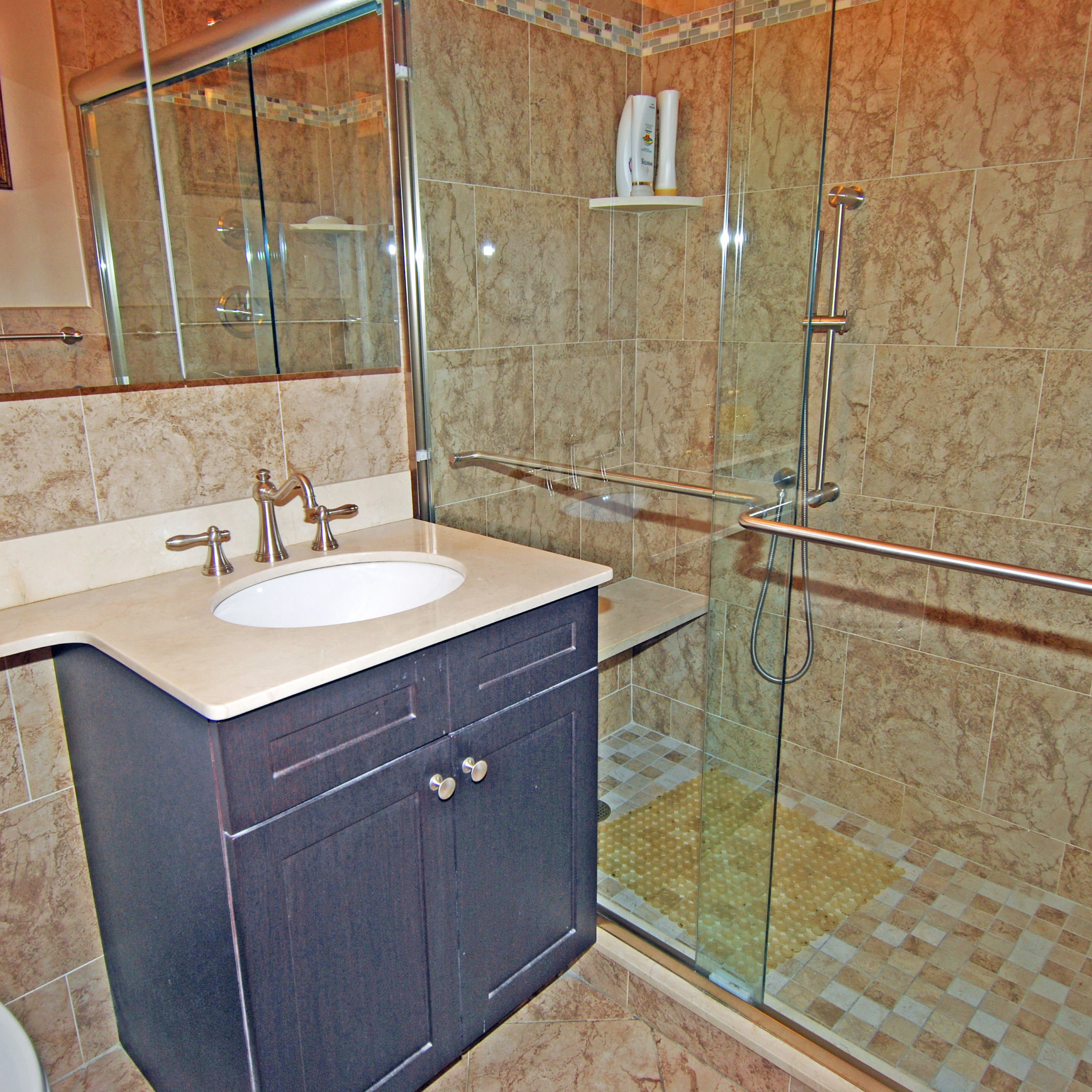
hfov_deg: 67.3
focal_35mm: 23
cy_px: 546
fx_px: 821
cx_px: 538
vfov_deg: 67.3
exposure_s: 1/60
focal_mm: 12
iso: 200
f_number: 4
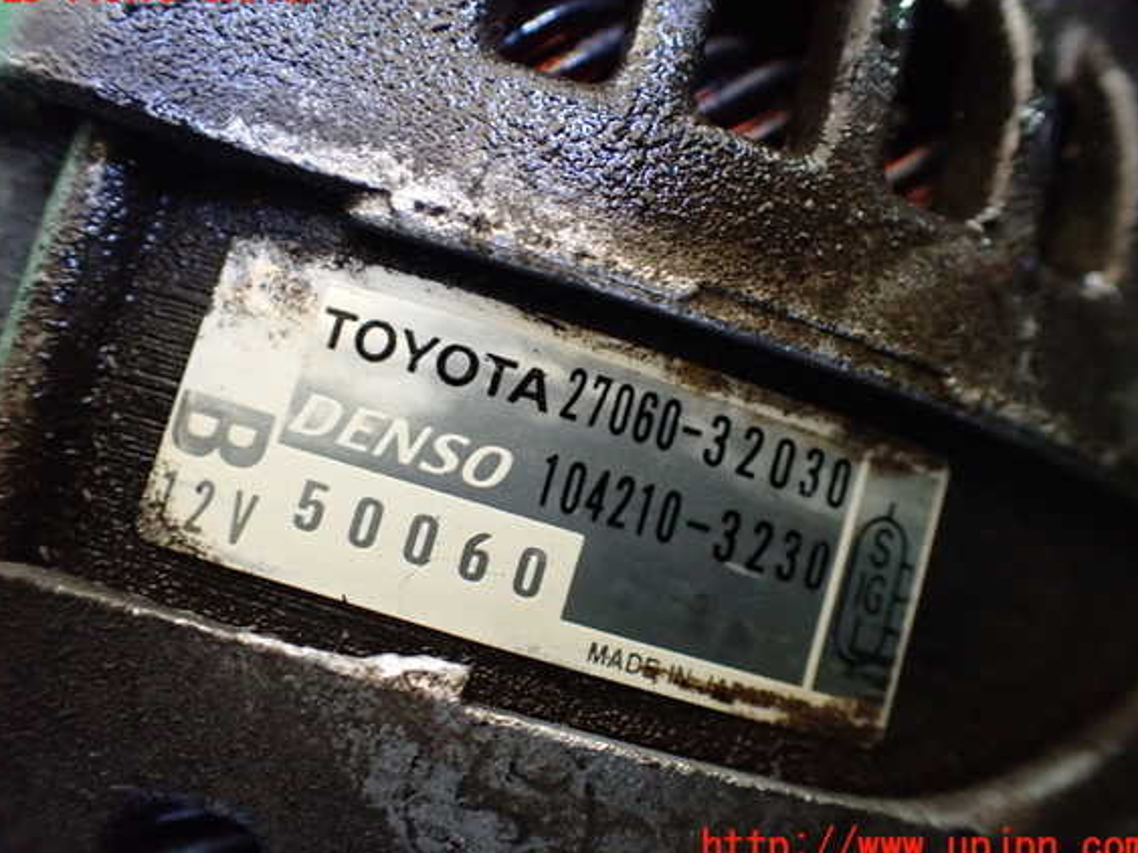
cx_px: 552
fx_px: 1052
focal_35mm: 32
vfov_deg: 44.1
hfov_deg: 56.8
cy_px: 418
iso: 1000
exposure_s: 1/30
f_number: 2.3
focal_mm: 5.4
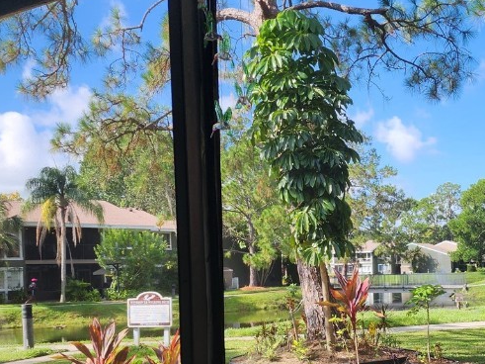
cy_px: 277
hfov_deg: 38.7
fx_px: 672
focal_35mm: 48
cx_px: 362
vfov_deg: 29.7
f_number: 1.8
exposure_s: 1/403
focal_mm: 6.4
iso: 12
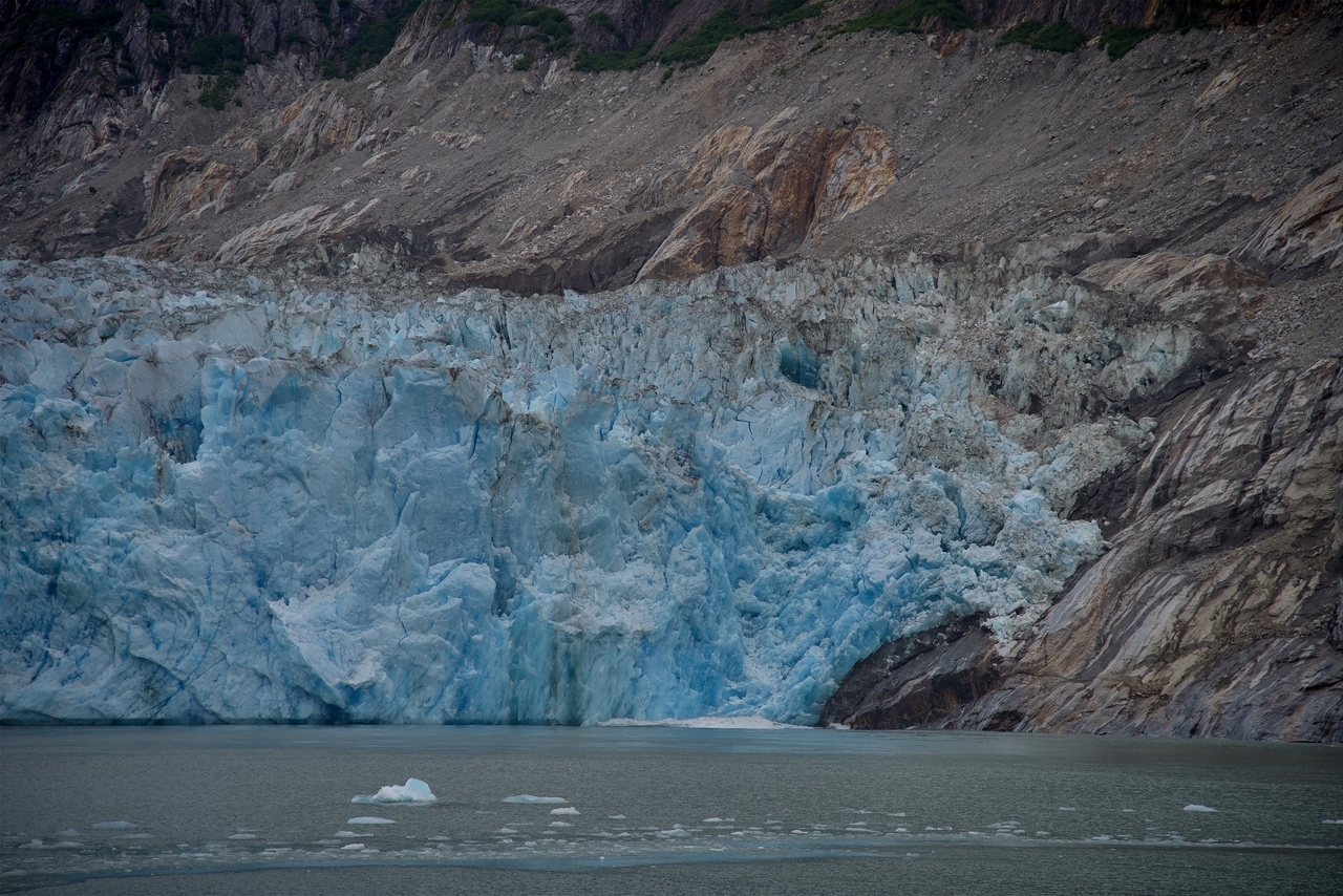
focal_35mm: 120
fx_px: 4477
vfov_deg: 11.4
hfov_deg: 17.1
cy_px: 448
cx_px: 672
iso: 100
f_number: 5
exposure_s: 1/250
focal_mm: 120
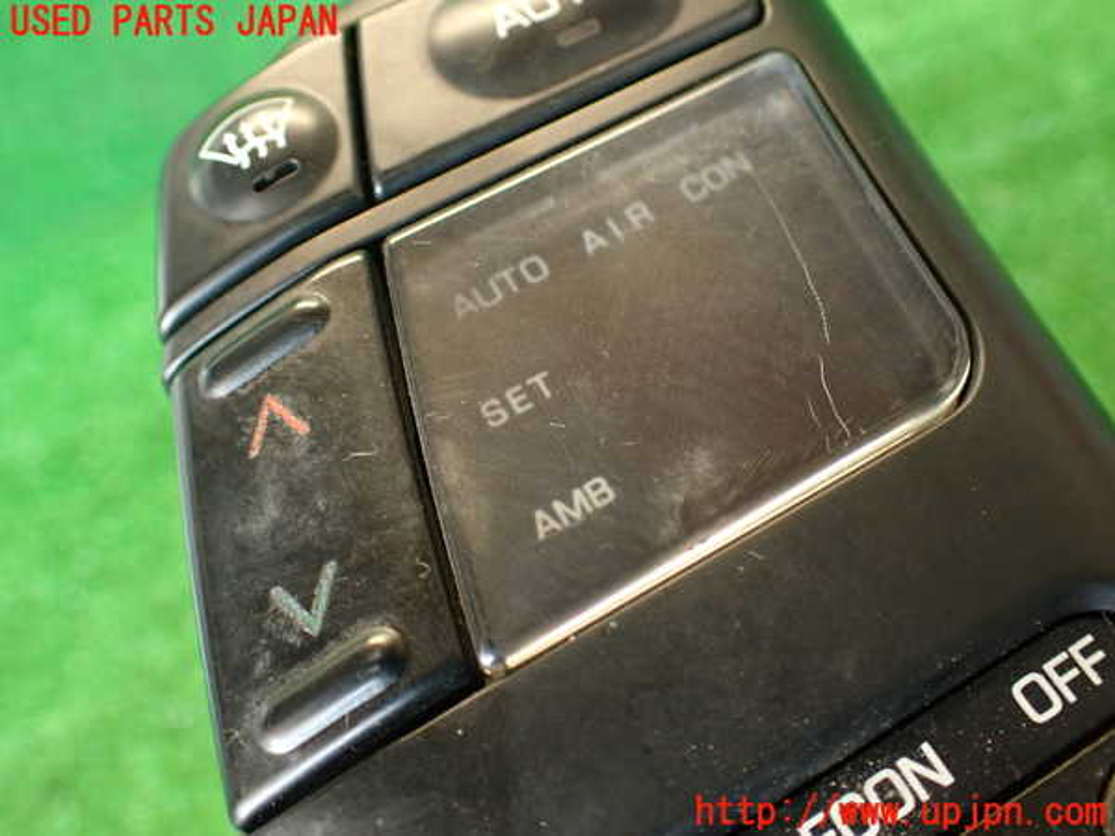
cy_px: 418
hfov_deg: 56.8
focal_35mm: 32
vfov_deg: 44.2
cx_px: 558
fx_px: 1031
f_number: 2.4
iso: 320
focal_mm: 5.79
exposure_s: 1/30
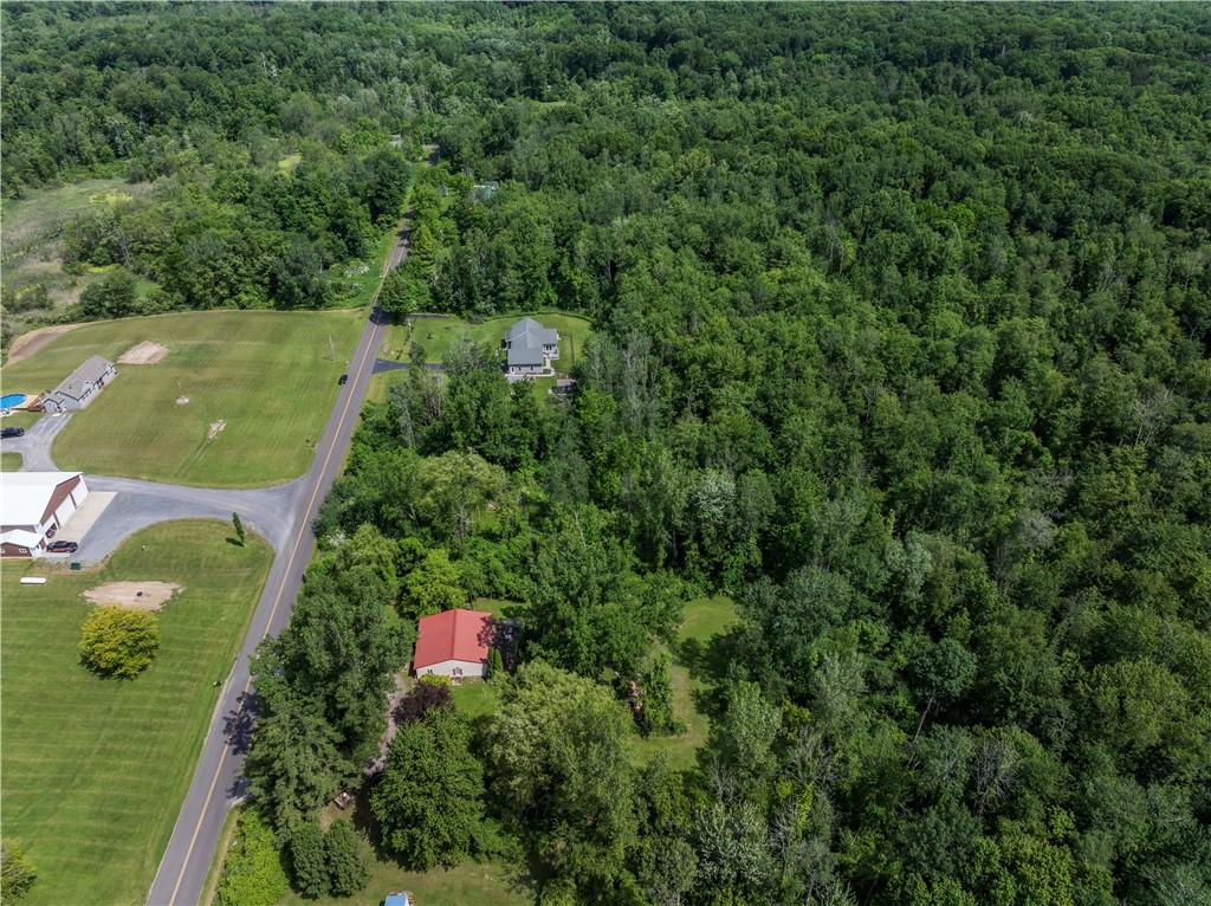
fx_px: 839
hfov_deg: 71.6
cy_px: 453
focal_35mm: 24
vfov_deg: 56.7
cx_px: 606
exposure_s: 1/120
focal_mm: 12.29
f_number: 5
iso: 200
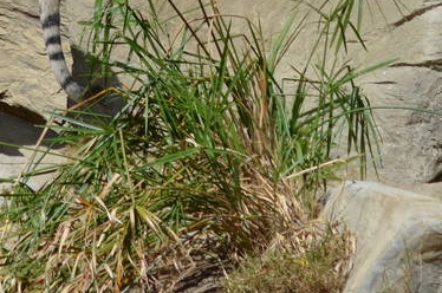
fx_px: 10616
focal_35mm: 866
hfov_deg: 2.4
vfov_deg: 1.6
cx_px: -399
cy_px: -164
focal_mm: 135
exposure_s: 1/800
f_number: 7.1
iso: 200
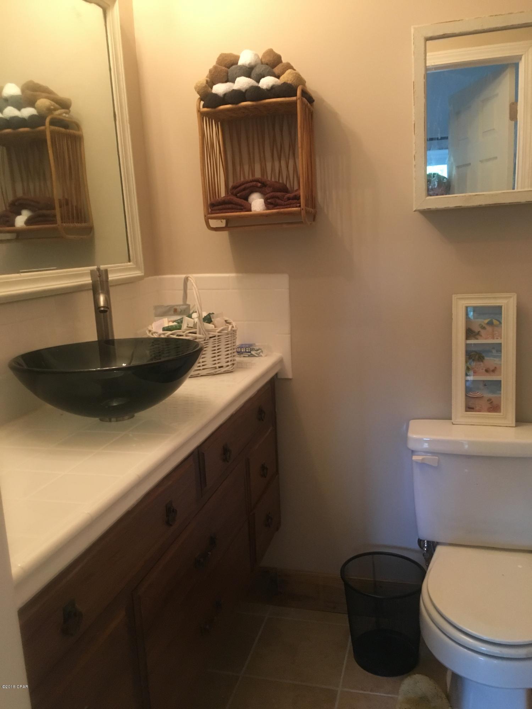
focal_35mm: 29
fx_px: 594
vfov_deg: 61.7
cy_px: 354
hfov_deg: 48.2
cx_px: 266
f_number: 2.2
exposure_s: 1/24
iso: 200
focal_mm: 4.15
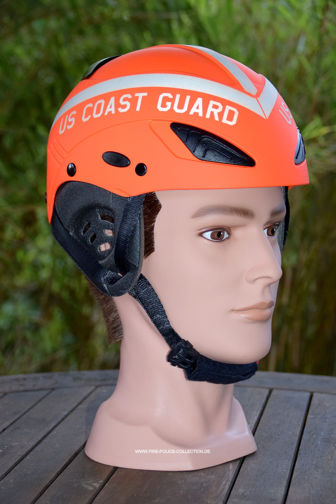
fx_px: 1260
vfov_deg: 22.6
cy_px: 252
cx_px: 168
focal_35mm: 90
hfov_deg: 15.2
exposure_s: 1/60
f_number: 5
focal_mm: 60
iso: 2000
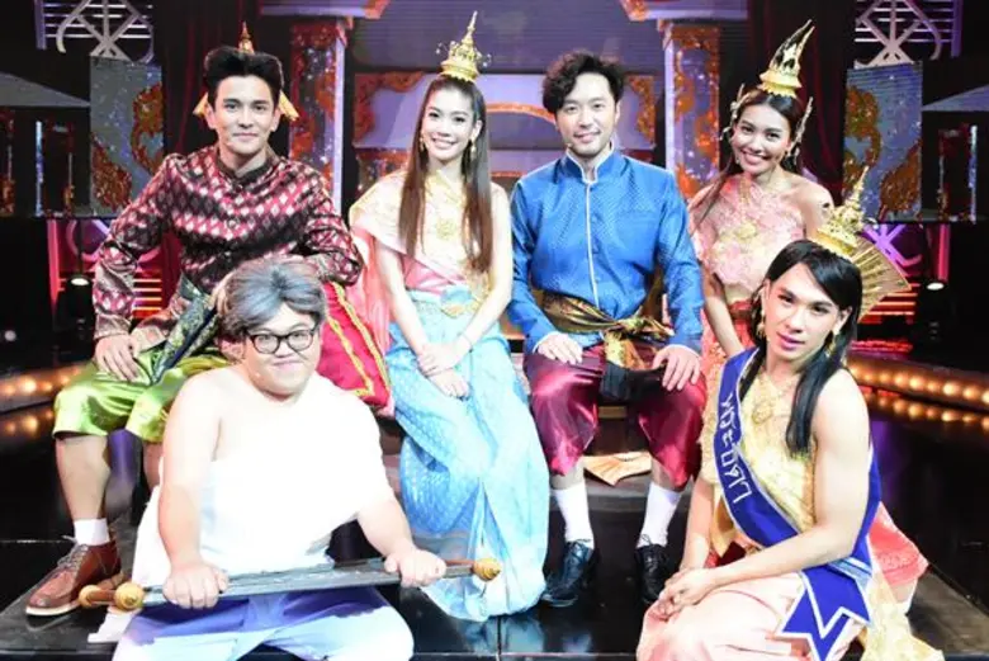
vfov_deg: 36.9
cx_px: 494
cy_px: 330
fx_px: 990
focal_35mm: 36
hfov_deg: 53.1
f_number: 3.8
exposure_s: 1/640
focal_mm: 24
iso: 8000
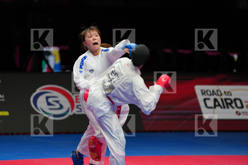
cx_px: 124
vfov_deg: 6.9
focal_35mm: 200
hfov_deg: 10.3
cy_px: 82
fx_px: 1377
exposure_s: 1/1000
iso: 400
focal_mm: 200
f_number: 2.8
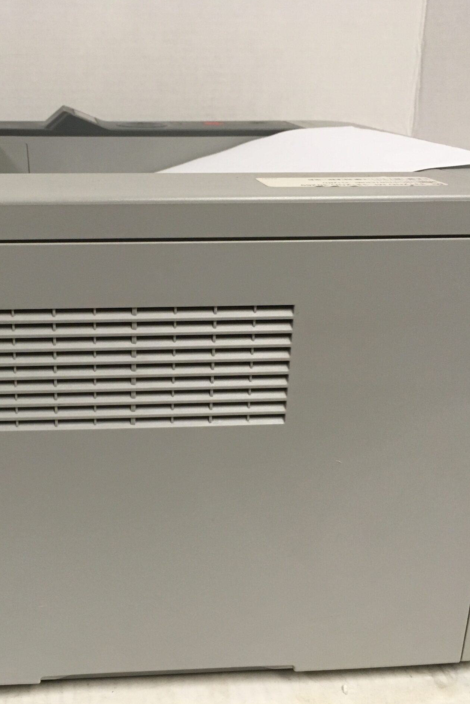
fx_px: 803
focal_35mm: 41
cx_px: 119
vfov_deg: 47.4
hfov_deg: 32.1
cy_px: 356
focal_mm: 4.15
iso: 125
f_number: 2.2
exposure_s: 1/30
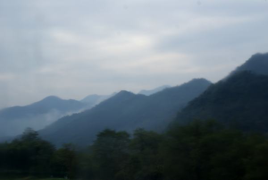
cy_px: 90
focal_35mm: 68
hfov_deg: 29.8
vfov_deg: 20.2
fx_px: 503
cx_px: 134
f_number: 9
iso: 100
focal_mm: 45
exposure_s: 1/200
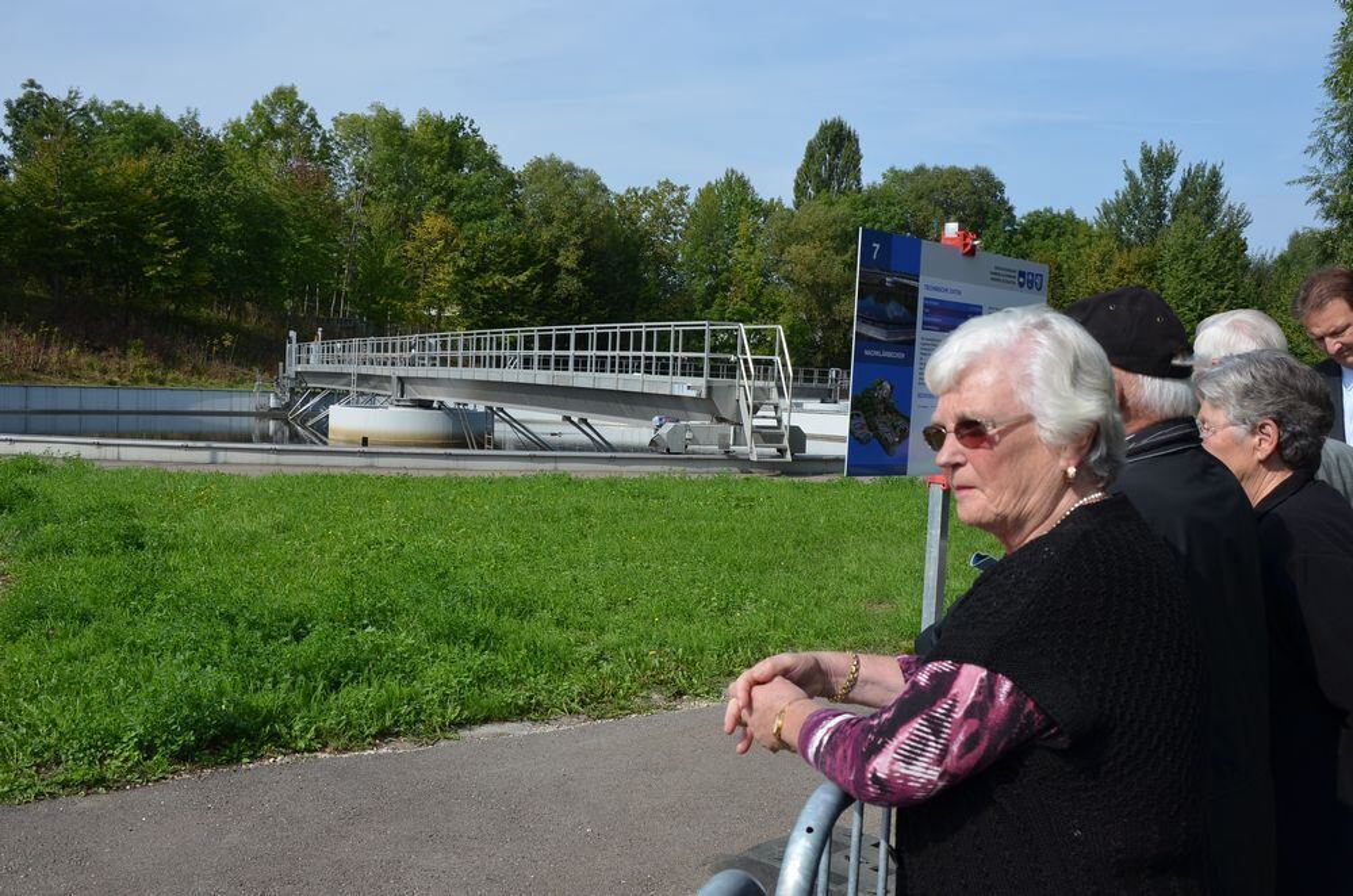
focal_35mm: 36
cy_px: 448
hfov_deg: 53.2
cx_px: 676
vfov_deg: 36.7
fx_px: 1350
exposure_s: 1/250
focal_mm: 24
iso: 100
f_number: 8
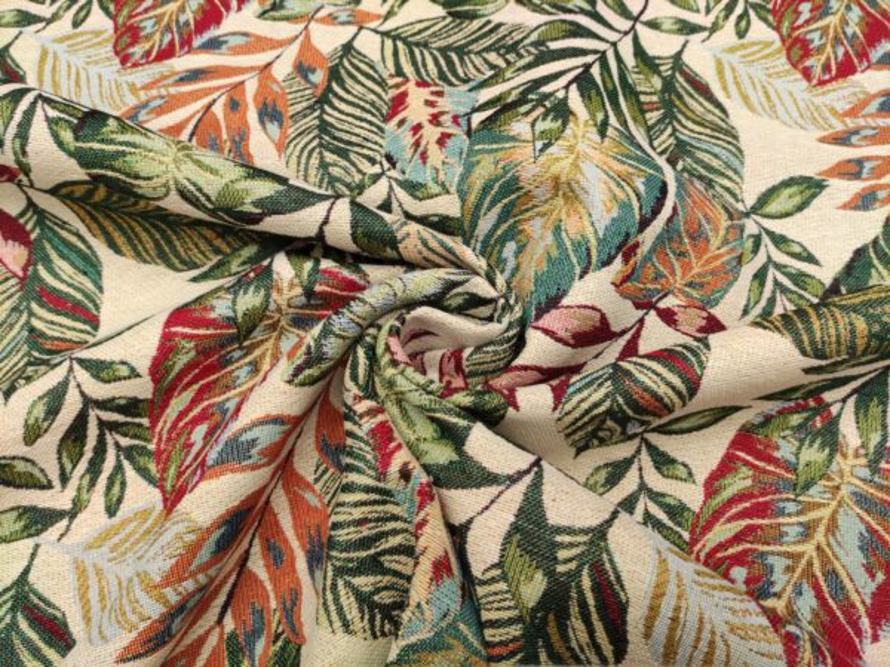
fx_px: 643
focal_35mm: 25
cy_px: 334
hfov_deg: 69.4
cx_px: 445
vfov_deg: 54.9
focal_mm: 5.43
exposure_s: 1/40
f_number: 1.89
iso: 100
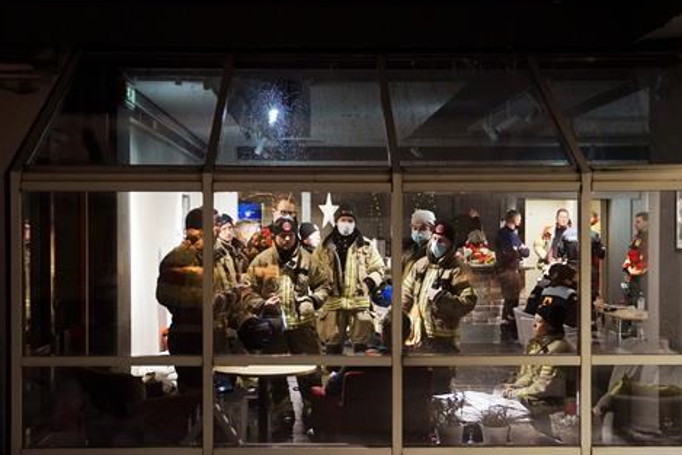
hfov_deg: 36.9
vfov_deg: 25.1
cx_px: 326
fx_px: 1023
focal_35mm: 54
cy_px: 253
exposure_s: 1/125
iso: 5000
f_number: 3.2
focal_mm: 39
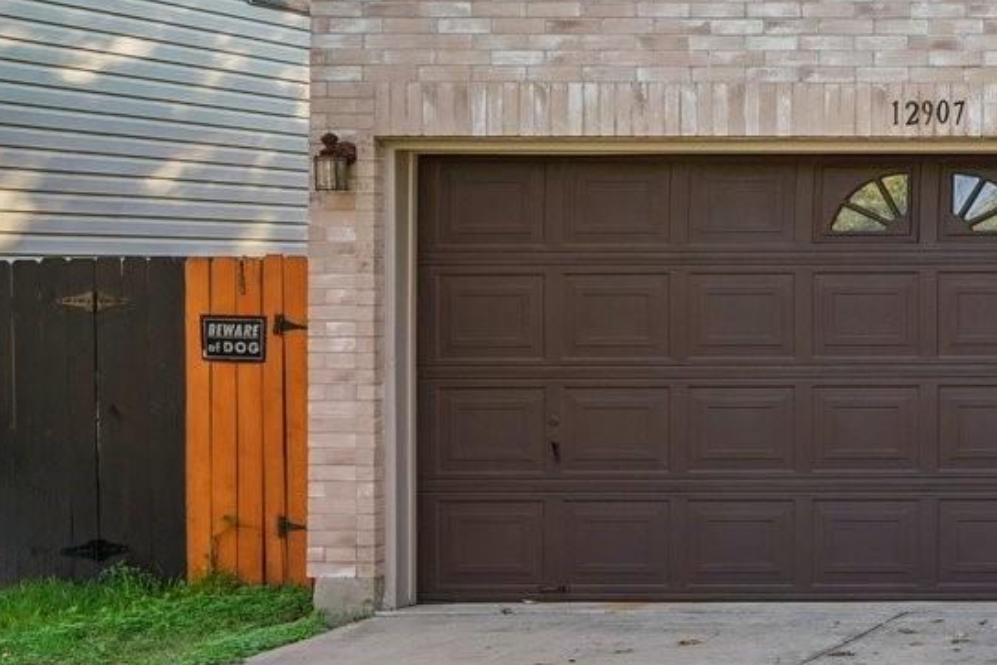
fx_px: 2188
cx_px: 1616
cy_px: 229
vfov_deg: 17.2
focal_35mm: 79
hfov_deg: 20.6
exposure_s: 1/60
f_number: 8
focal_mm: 21
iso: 500
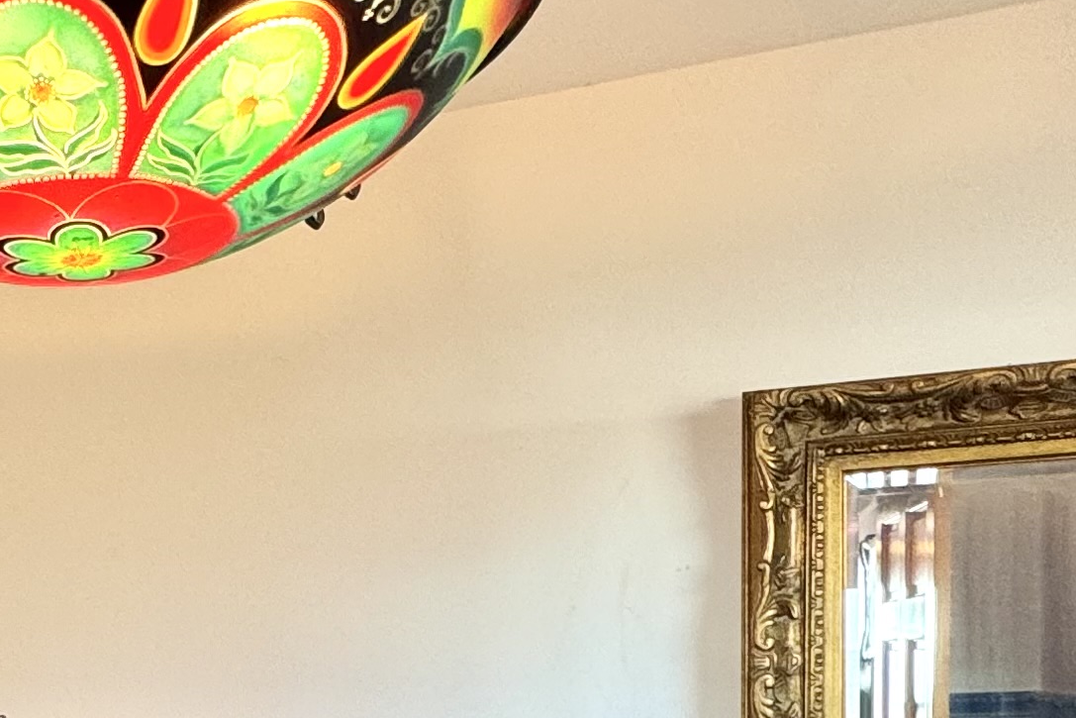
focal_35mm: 54
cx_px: -127
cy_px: 773
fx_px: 1614
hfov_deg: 32.2
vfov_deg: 23.6
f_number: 2.2
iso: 200
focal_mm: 2.22
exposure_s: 1/60
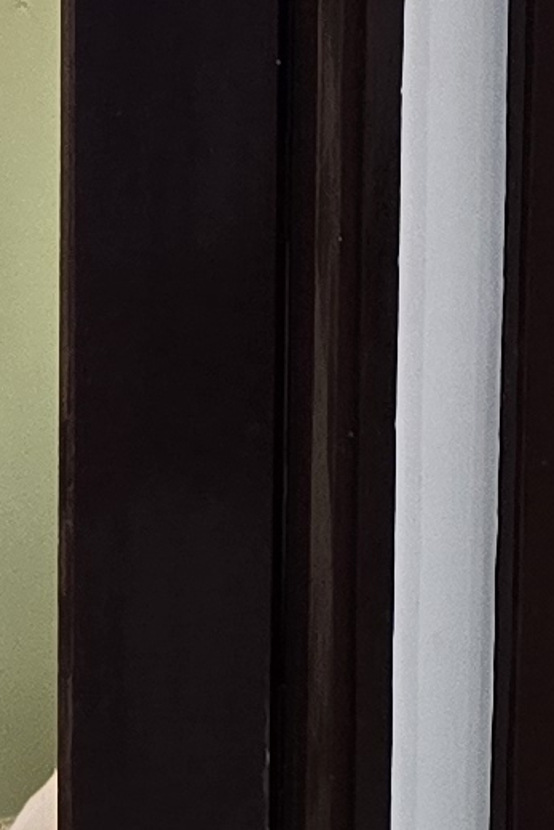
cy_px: 1208
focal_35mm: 184
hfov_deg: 7.2
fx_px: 4244
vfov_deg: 10.8
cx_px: -548
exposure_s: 1/100
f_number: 1.7
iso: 250
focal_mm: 6.3
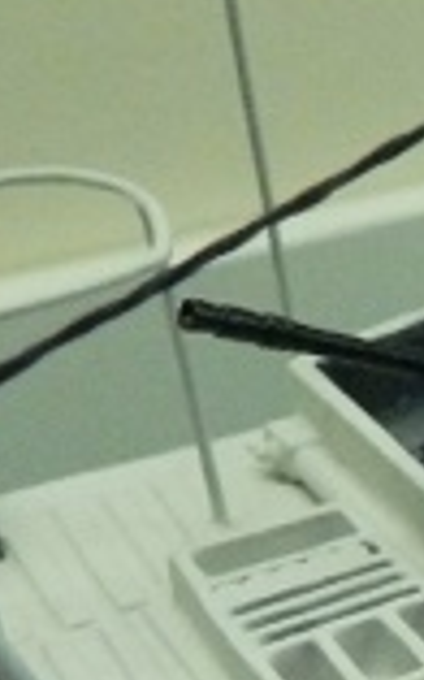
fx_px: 1869
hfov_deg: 11.1
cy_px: 719
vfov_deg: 19.8
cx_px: 982
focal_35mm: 101
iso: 1600
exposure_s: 1/200
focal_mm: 4.6
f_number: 3.5
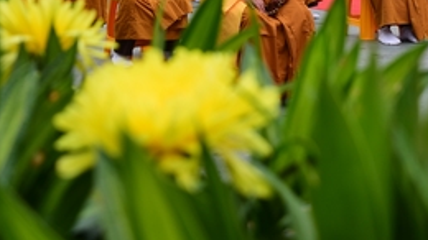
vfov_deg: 11.1
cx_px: 293
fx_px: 1191
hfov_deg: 20.3
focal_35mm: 105
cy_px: -100
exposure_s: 1/80
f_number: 6.3
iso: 320
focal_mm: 40
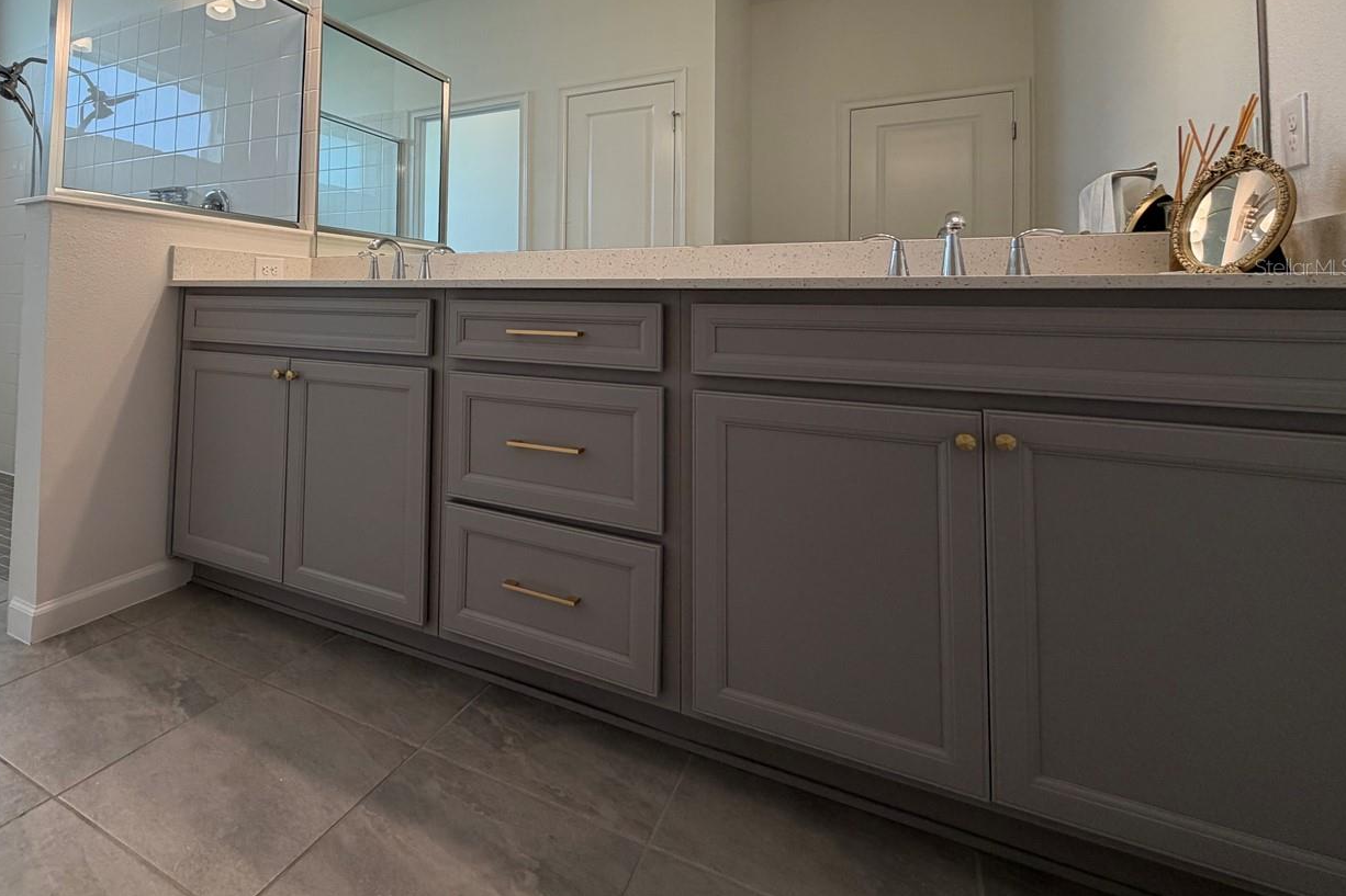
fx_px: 710
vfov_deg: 62.2
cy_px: 266
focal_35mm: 19
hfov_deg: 84.7
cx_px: 480
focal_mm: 2.22
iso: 100
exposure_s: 1/120
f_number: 2.2
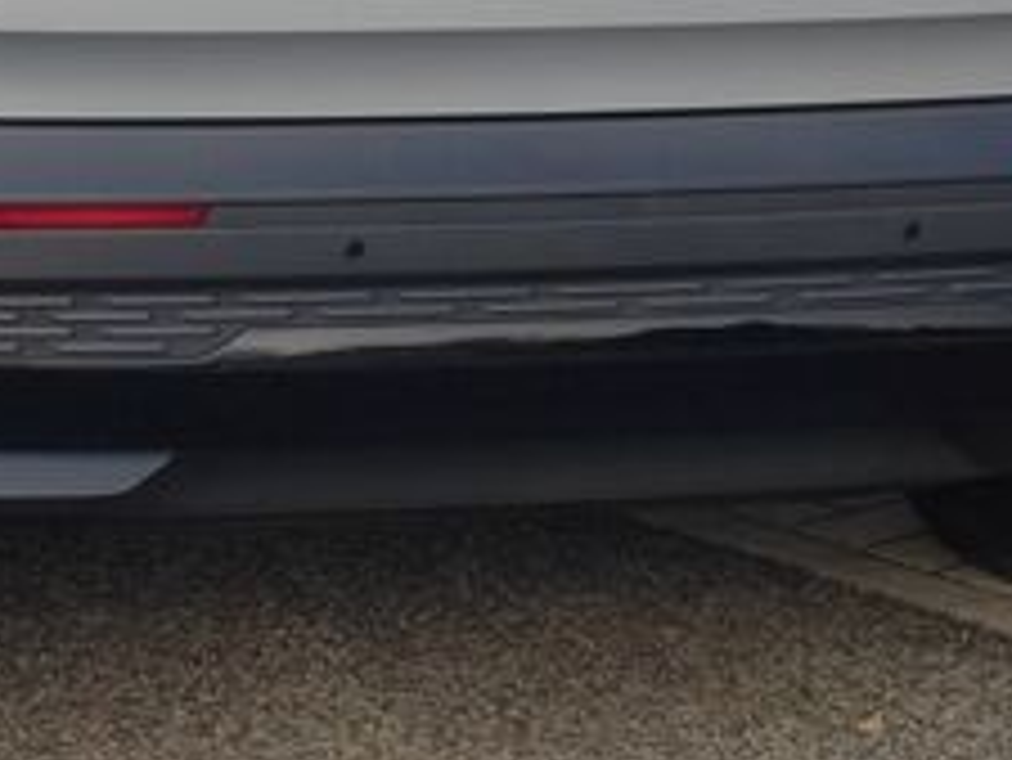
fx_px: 5996
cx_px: 162
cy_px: -362
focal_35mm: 205
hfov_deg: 9.6
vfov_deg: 7.1
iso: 100
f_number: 1.9
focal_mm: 5.52
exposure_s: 1/550
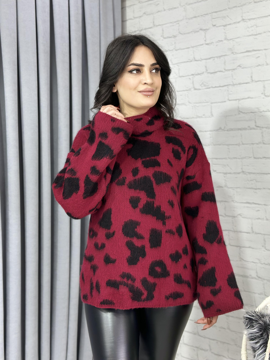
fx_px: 499
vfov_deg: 39.7
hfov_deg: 30.3
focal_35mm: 48
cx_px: 135
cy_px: 180
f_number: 1.78
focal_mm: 6.86
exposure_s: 1/100
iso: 100
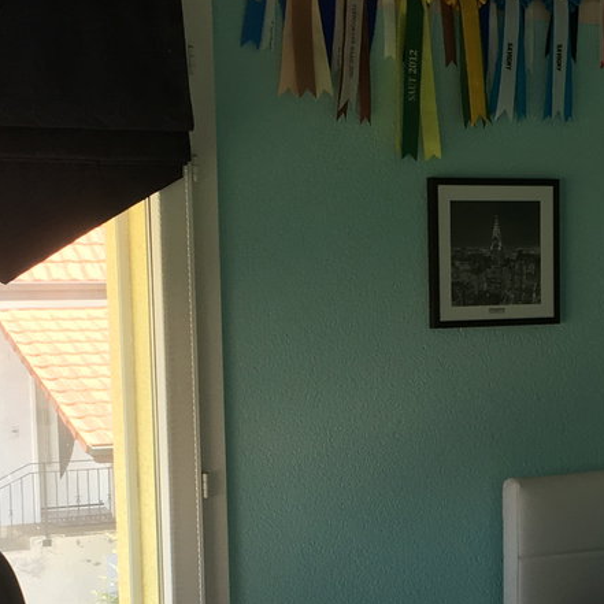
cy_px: 520
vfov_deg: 18.4
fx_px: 1836
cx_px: 589
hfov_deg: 18.3
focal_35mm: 93
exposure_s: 1/100
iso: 25
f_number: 2.2
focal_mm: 4.15
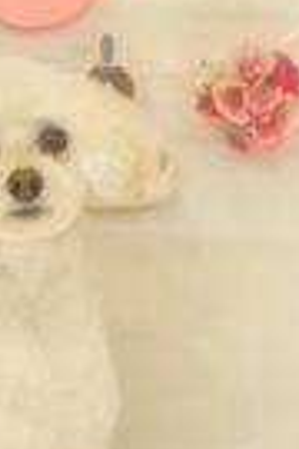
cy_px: 246
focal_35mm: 189
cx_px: 13
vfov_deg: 10.9
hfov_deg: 7.2
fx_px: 2354
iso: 4000
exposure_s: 1/200
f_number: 4.5
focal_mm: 43
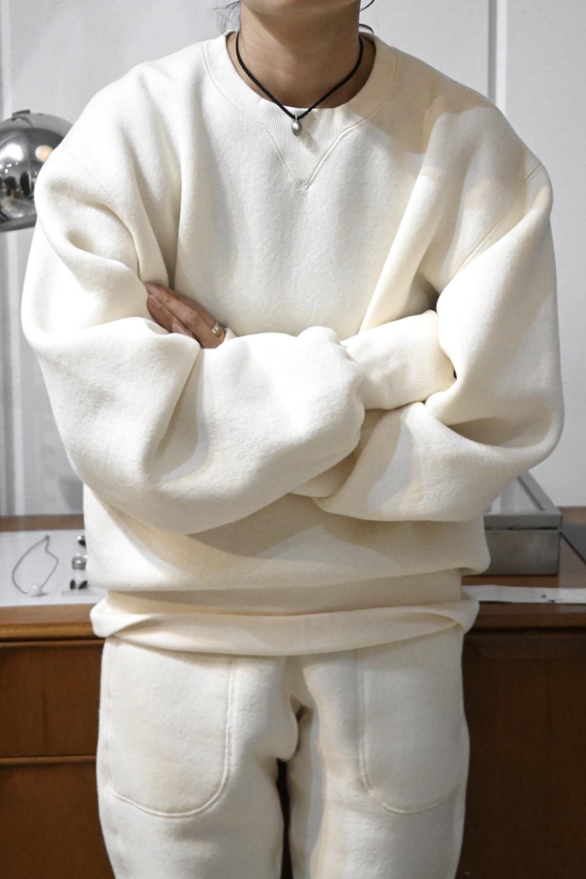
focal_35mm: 70
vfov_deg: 28.6
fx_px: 1721
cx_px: 293
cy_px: 440
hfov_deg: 19.3
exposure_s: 1/250
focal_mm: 47
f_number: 6
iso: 6400
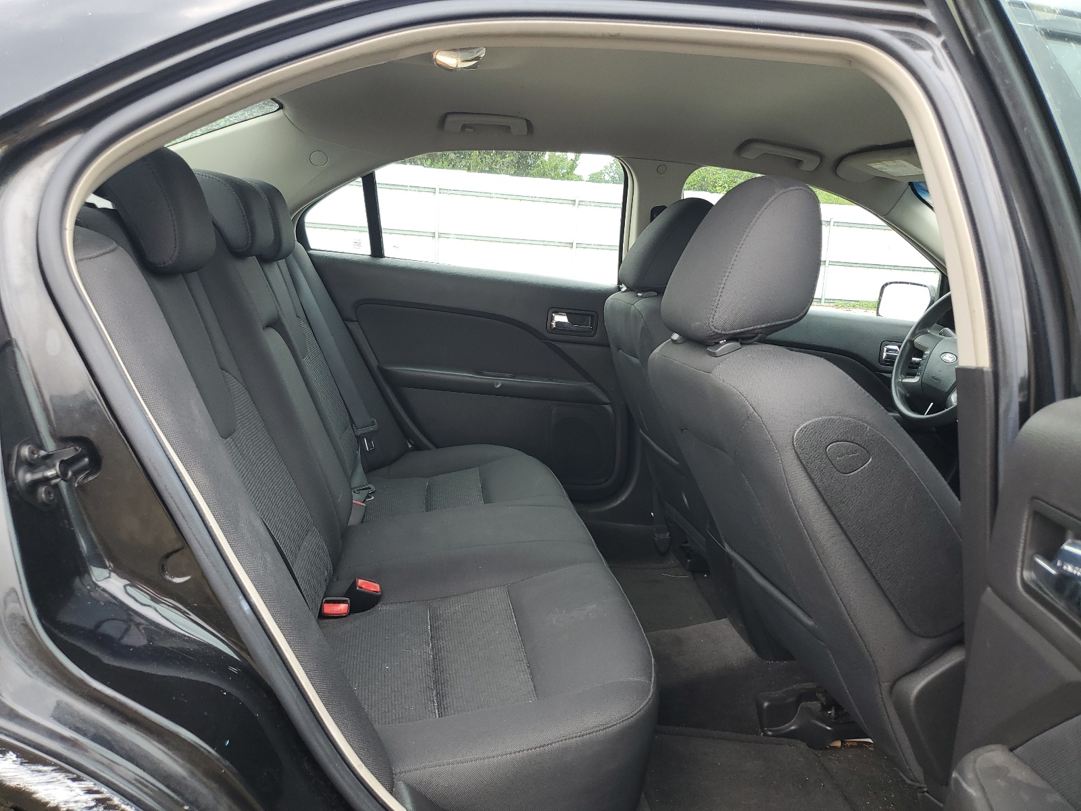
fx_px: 812
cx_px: 540
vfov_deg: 53.1
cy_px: 406
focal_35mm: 26
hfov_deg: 67.3
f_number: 1.5
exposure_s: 1/270
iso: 50
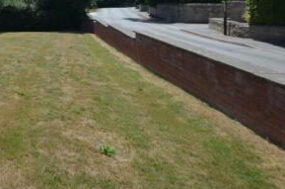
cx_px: -21
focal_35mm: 34
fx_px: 268
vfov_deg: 35.2
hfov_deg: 44.3
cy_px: 2
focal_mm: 10
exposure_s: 1/250
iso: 100
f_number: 8
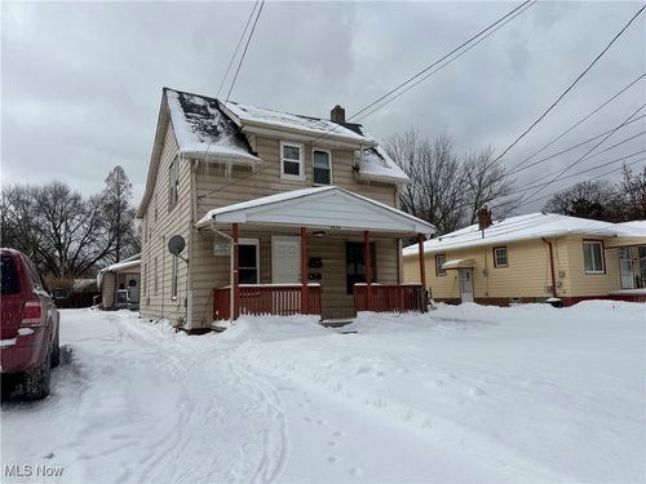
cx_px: 323
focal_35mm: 24
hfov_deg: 71.6
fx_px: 448
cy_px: 242
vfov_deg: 56.8
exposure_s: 1/11905
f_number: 1.78
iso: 80
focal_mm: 6.76
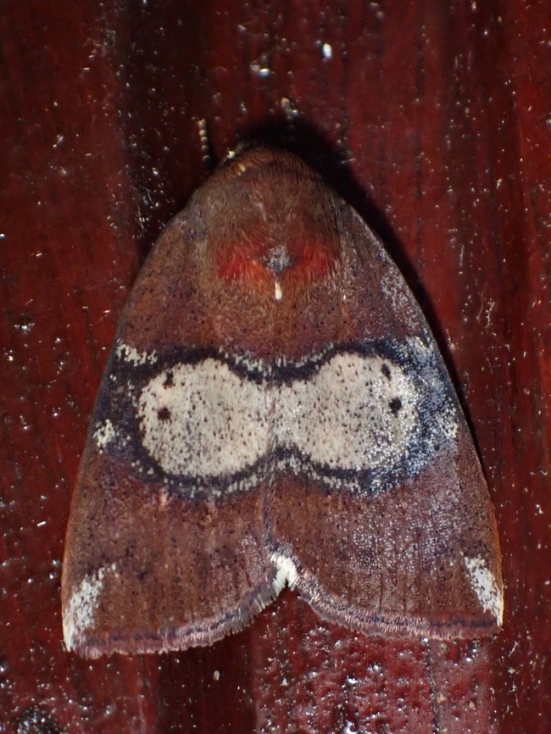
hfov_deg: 14.8
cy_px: 367
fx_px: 2121
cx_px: 276
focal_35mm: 100
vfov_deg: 19.6
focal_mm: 18
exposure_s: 1/100
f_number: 14
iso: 1000
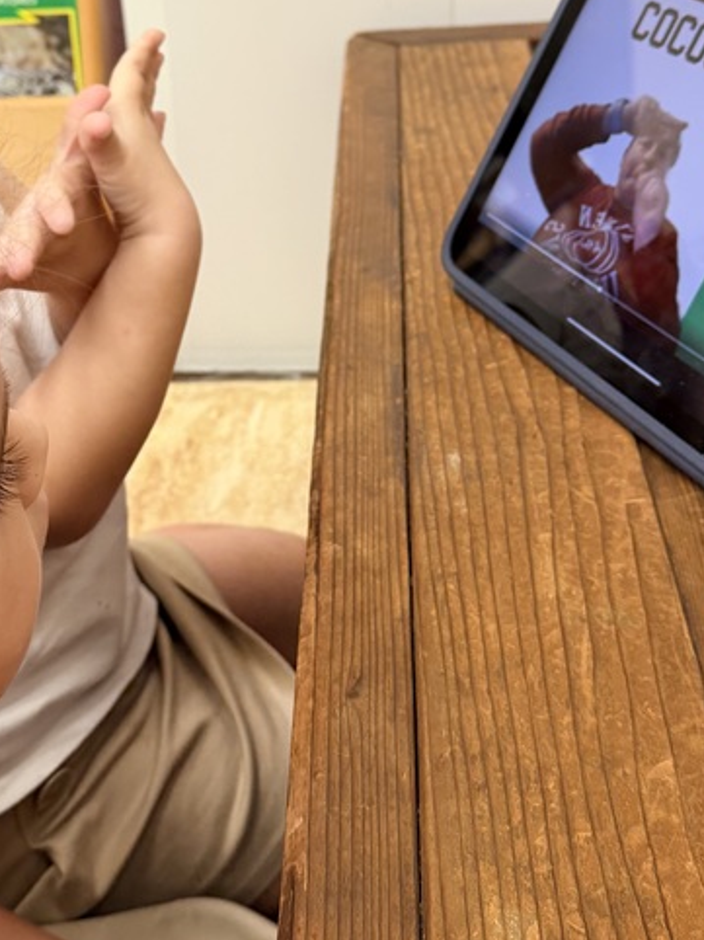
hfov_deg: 28.4
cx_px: 267
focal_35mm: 51
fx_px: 1384
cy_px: 271
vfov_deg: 36.9
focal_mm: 6.76
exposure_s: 1/120
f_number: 1.78
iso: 200
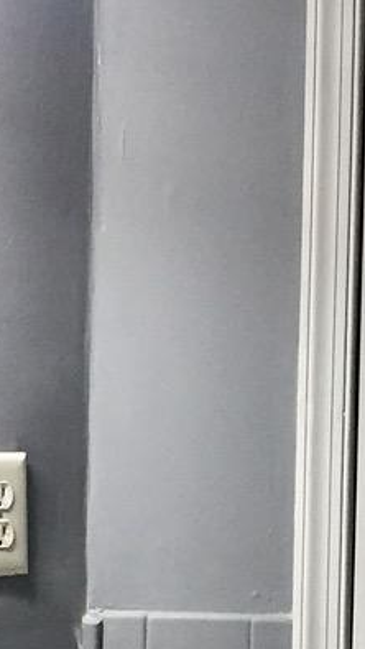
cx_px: 437
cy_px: 577
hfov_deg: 9.7
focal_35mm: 123
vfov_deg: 17.2
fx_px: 2118
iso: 50
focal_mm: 4.15
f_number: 2.2
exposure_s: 1/30
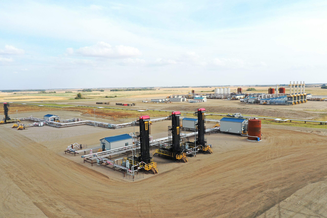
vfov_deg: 46.4
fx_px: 254
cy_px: 109
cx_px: 164
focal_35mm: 28
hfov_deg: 65.5
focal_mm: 10.26
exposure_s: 1/240
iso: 100
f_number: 5
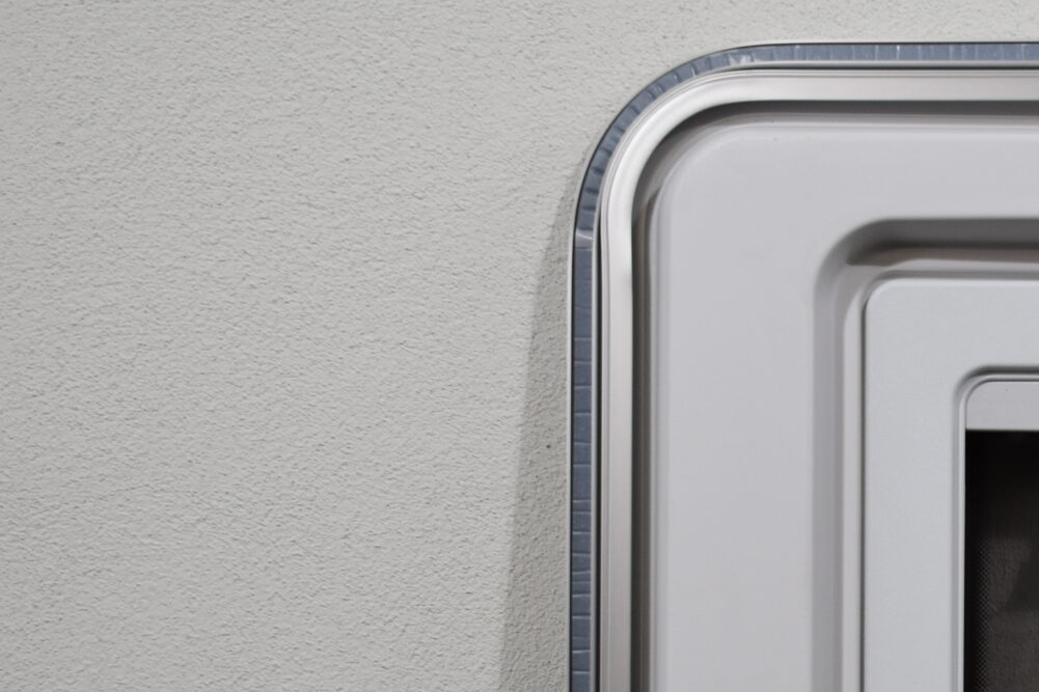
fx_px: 3211
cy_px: 755
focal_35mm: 111
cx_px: 1154
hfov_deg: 17.7
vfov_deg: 12.1
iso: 320
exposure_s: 1/125
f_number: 5.6
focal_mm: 29
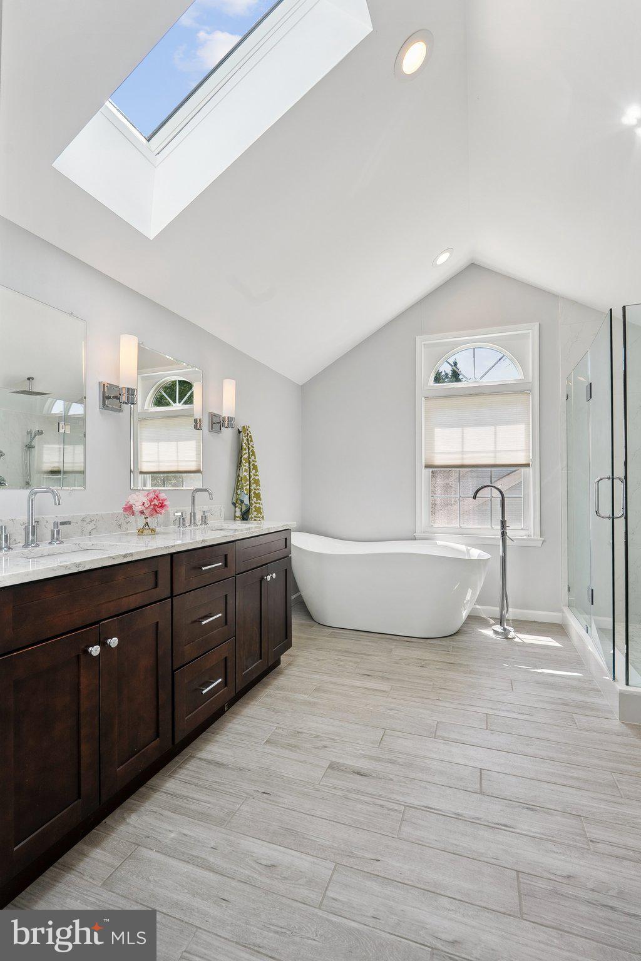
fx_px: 454
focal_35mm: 17
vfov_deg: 93.3
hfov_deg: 70.4
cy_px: 480
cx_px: 320
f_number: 8
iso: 250
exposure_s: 1/80
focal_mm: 17
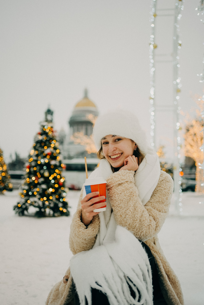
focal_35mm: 35
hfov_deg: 37.9
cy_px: 152
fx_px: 297
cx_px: 102
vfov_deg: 54.4
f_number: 2
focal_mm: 35
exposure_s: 1/800
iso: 250
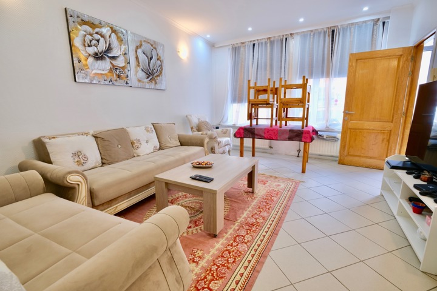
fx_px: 206
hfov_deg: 93.3
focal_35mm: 17
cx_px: 218
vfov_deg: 70.4
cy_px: 146
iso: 640
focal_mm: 11
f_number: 4
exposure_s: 1/30
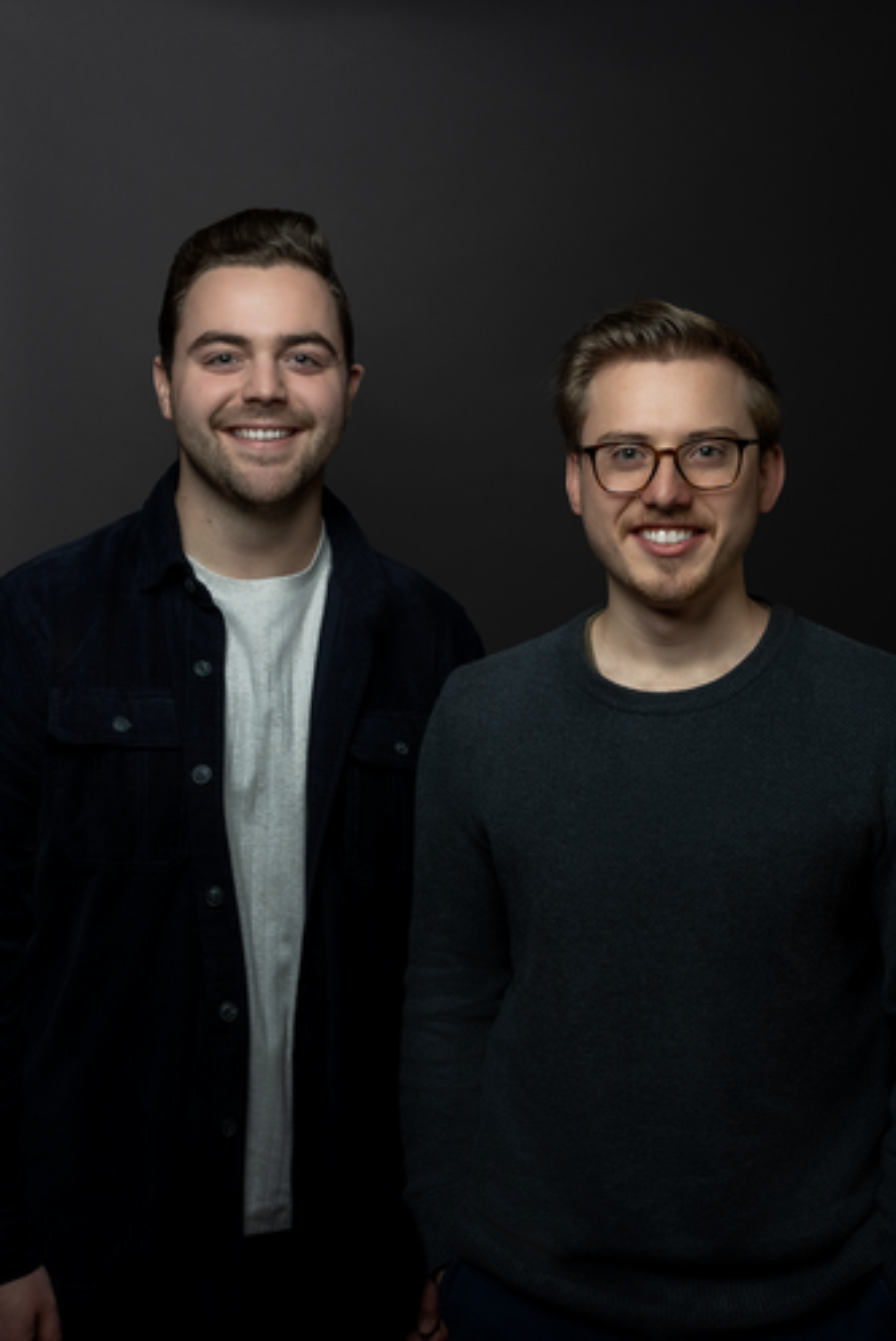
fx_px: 1864
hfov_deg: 27.0
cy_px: 670
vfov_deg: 39.6
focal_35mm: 50
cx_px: 448
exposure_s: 1/250
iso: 160
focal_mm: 50
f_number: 8
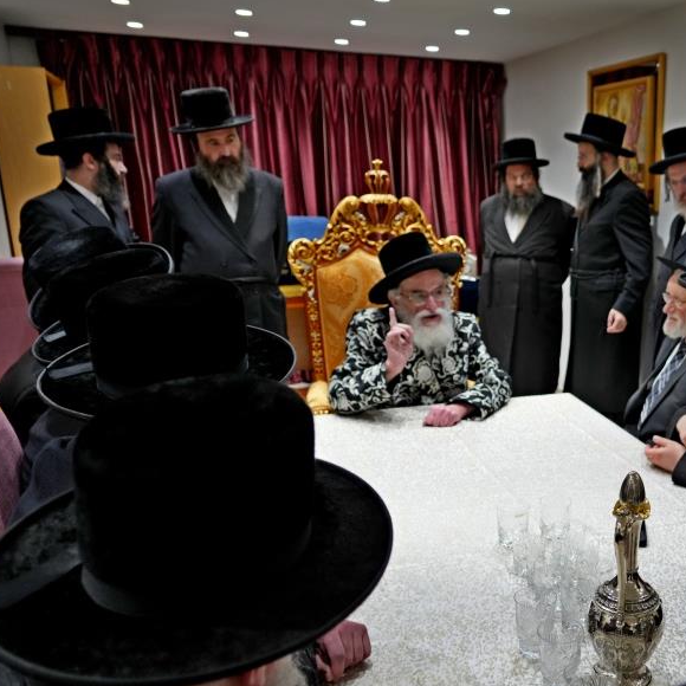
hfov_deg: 43.0
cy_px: 399
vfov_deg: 45.9
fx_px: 807
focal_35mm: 36
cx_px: 589
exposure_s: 1/160
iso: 1000
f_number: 3.5
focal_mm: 24
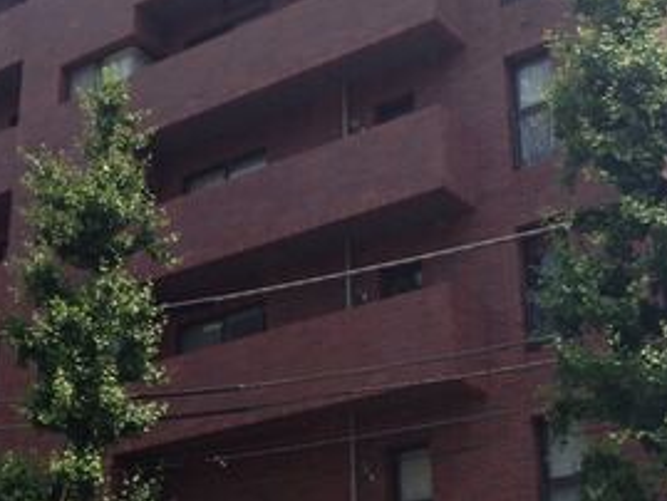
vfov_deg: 18.9
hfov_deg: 24.9
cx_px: 253
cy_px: 268
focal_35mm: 78
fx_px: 1504
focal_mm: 4.28
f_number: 2.4
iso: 50
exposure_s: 1/743
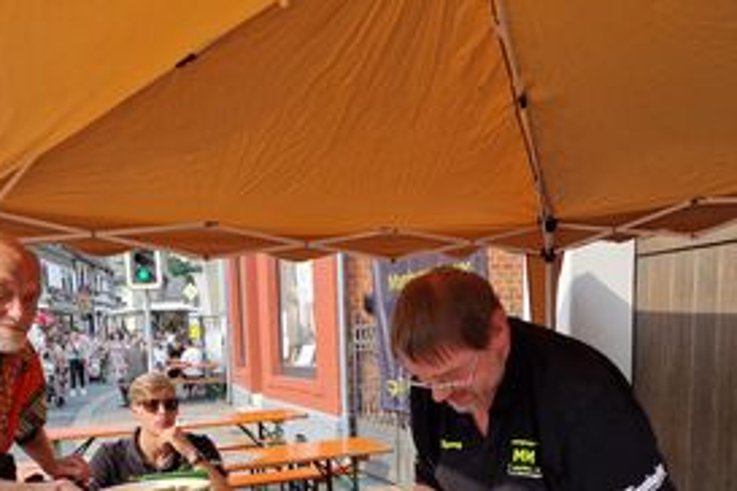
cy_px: 432
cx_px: 364
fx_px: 716
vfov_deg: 35.8
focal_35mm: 35
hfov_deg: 54.4
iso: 50
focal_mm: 6.4
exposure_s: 1/348
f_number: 1.8
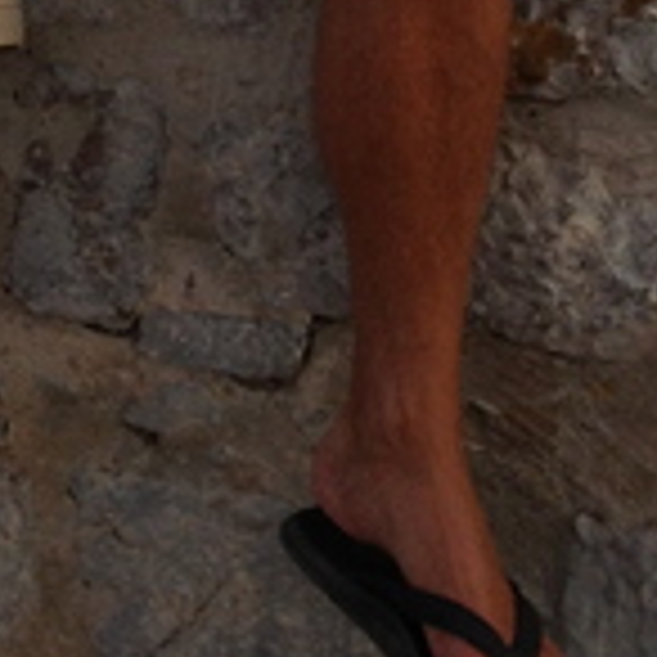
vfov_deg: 9.7
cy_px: -536
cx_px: 45
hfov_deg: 10.2
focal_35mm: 170
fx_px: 3650
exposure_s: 1/642
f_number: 2.4
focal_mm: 4.28
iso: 50
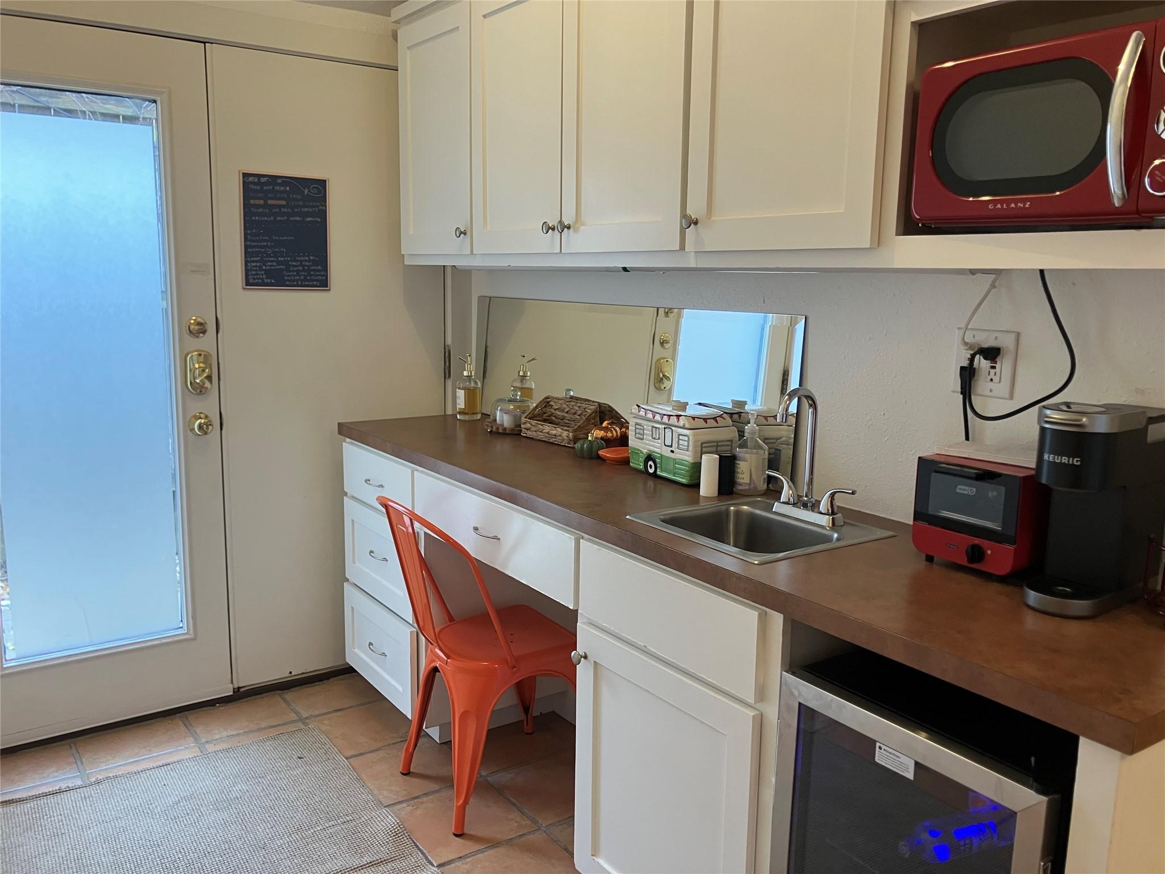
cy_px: 437
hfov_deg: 63.4
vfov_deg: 49.7
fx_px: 942
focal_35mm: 28
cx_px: 582
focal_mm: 3.99
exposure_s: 1/60
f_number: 1.8
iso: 100
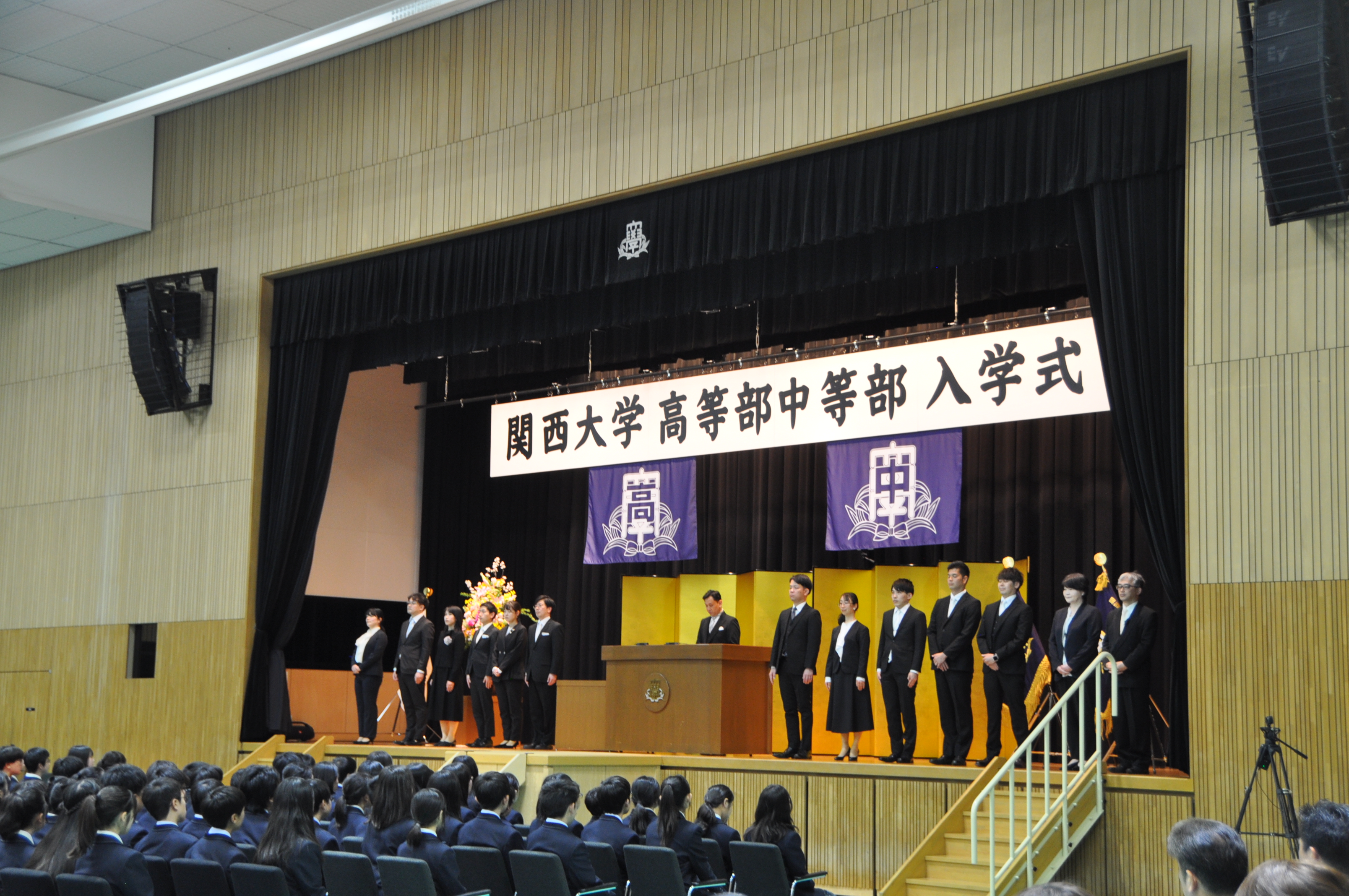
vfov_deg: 25.7
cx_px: 674
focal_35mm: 52
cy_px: 448
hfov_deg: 37.9
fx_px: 1965
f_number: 4.2
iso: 640
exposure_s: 1/60
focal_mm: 35
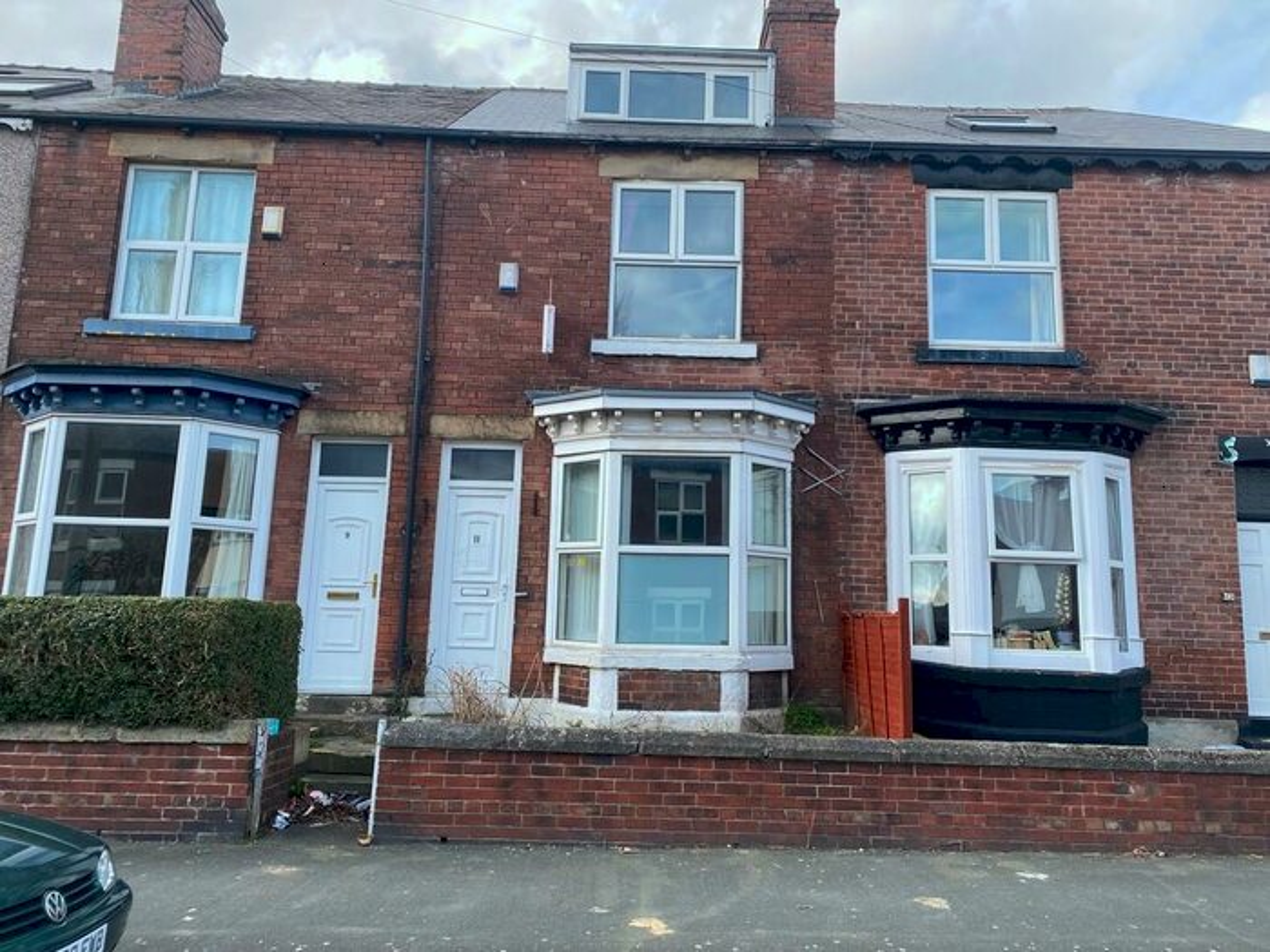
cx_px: 635
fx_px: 954
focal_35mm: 26
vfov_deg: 53.1
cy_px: 476
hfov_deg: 67.3
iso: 32
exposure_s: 1/658
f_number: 1.8
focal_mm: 4.25
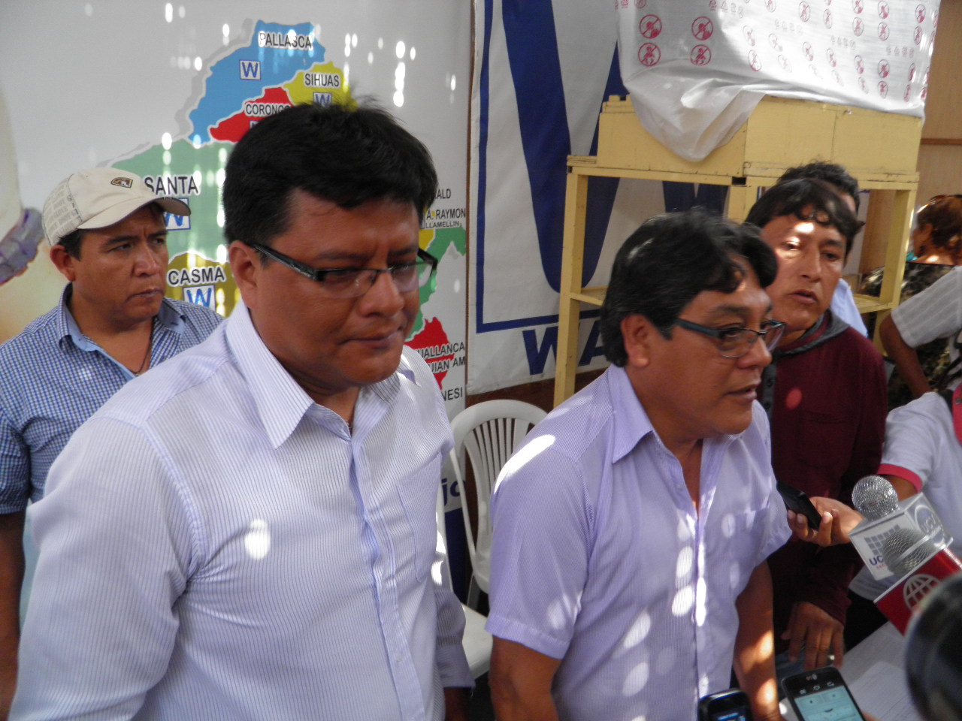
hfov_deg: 63.4
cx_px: 481
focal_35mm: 28
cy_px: 360
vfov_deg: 49.7
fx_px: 778
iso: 160
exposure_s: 1/30
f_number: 2.8
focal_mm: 4.9
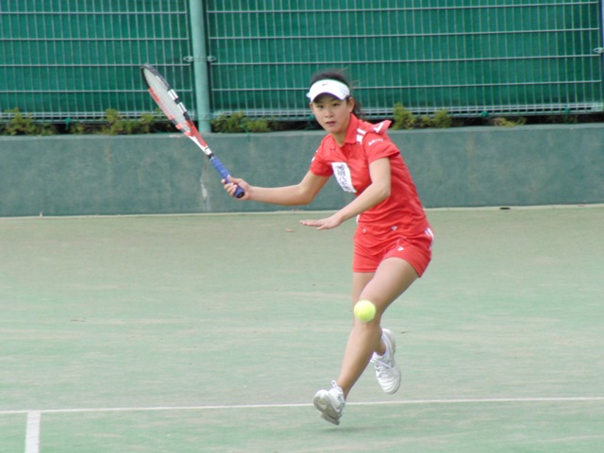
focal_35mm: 520
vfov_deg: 2.9
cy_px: 226
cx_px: 302
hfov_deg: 3.8
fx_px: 9073
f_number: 4.5
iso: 200
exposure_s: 1/500
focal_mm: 92
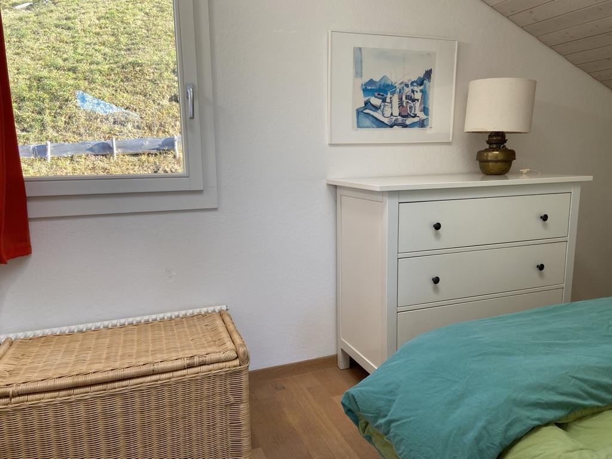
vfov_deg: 53.1
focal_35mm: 26
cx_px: 306
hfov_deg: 67.3
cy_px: 230
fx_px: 460
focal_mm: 4.25
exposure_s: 1/122
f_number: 1.8
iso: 40
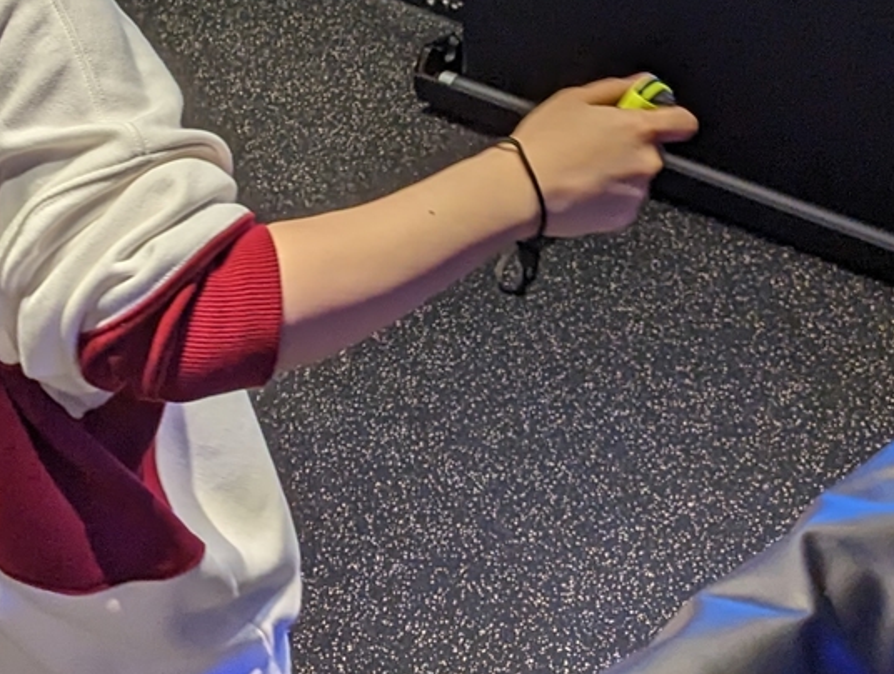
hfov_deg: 22.7
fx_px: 2225
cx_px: 377
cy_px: -30
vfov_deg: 16.8
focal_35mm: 86
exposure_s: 1/100
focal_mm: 6.81
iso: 116
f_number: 1.85
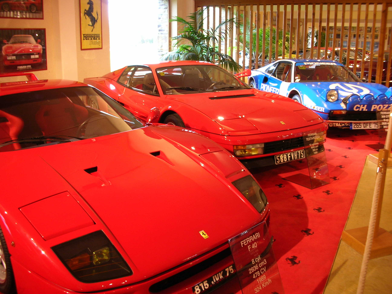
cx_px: 196
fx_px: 396
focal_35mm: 35
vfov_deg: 40.7
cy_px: 147
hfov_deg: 52.6
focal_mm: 5.8
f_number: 3
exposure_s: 1/3.9
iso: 58
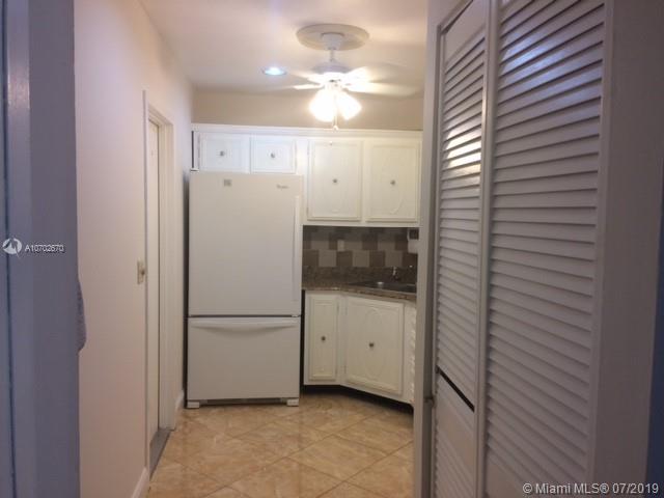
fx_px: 556
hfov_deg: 61.7
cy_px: 249
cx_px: 332
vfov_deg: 48.2
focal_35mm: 29
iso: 32
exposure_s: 1/30
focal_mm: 4.15
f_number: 2.2
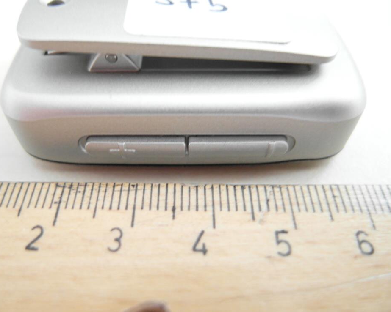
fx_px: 301
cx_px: 185
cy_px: 155
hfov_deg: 66.0
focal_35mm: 26
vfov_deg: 54.9
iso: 400
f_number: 1.8
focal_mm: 5.2
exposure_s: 1/10
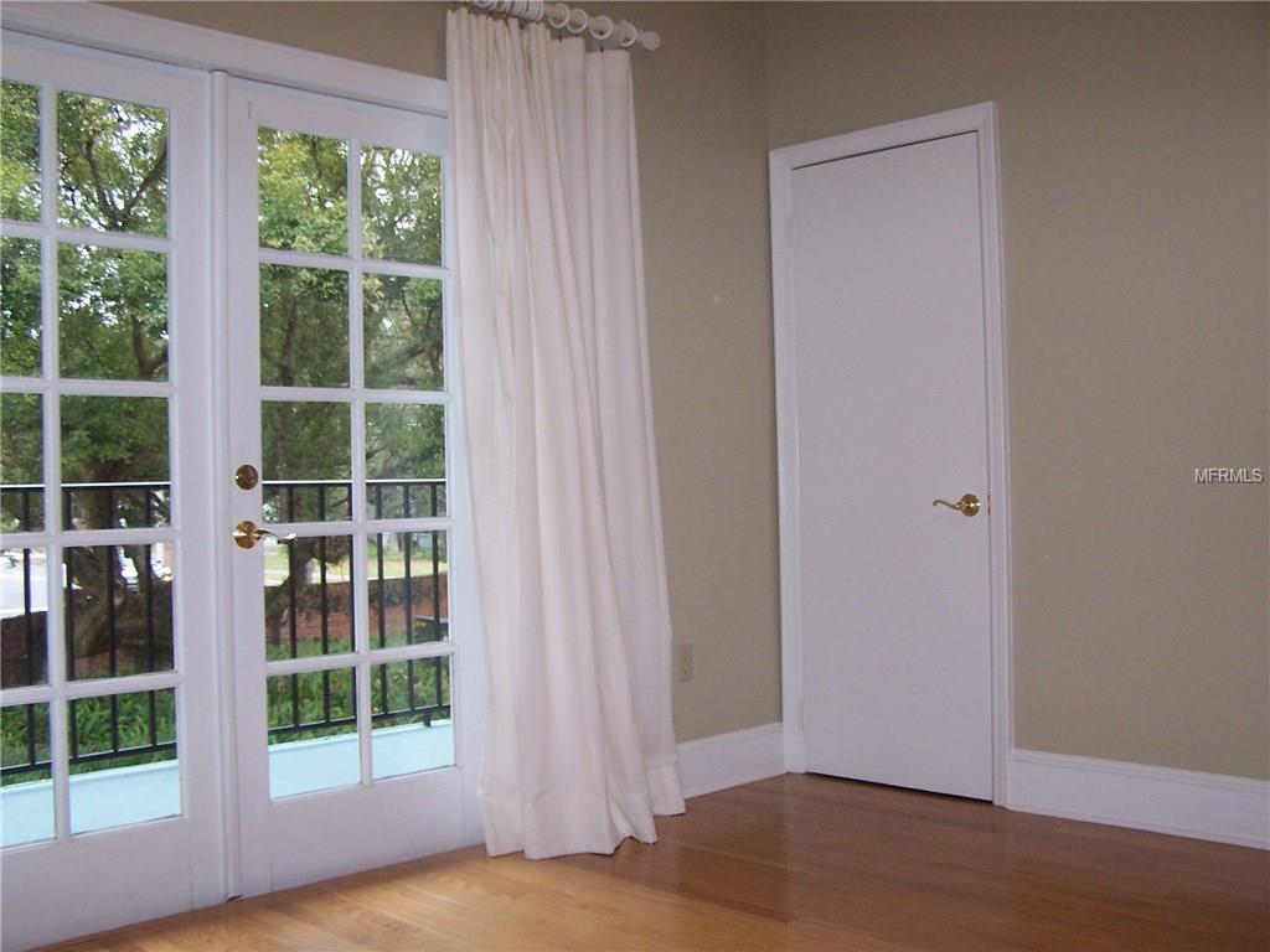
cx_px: 635
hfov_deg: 49.0
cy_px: 476
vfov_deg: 37.7
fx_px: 1394
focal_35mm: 38
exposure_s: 1/60
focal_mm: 6.3
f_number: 2.8
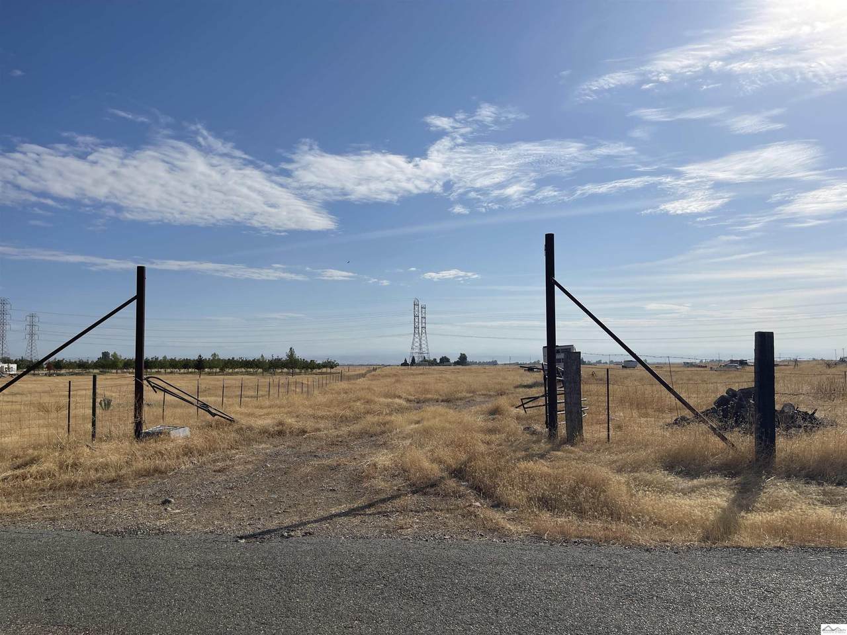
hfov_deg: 69.4
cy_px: 318
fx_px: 612
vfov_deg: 54.9
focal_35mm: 25
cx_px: 424
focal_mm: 5.1
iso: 32
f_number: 1.6
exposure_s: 1/12048
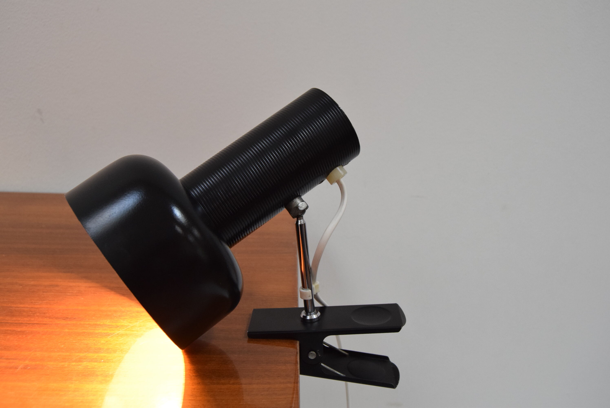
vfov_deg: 36.9
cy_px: 204
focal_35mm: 36
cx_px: 305
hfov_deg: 53.1
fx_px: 610
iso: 1600
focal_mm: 24
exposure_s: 1/125
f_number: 5.6
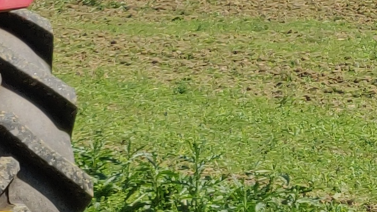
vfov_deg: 7.0
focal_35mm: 172
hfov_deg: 10.6
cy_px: 278
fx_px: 1719
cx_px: -547
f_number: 1.7
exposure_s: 1/1824
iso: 100
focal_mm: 4.25
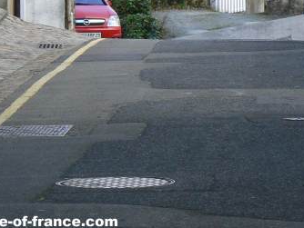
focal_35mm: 315
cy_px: -74
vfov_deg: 4.7
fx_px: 2768
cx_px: 201
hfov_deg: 6.3
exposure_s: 1/125
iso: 80
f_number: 5.6
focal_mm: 19.5
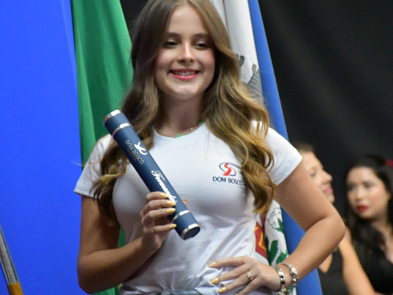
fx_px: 2839
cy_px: 155
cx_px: 204
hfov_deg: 7.9
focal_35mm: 250
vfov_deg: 5.9
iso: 12800
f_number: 5.6
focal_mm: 116
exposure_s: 1/125
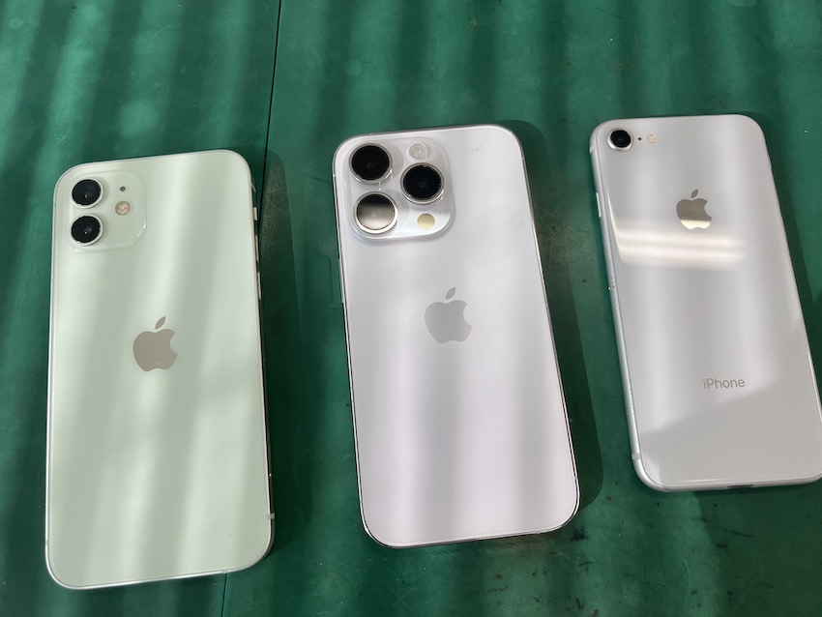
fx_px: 618
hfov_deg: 67.3
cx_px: 411
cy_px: 308
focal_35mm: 26
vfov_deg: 53.1
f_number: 1.6
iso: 50
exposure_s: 1/406
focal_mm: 5.1
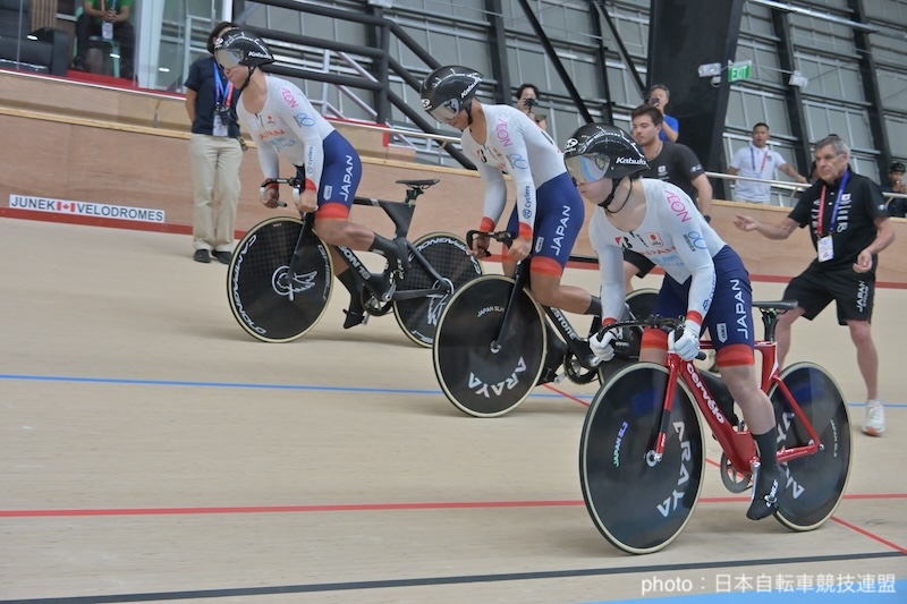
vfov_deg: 27.0
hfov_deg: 39.6
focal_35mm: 50
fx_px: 1259
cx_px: 454
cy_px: 302
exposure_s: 1/400
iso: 1600
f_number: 7.1
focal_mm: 50
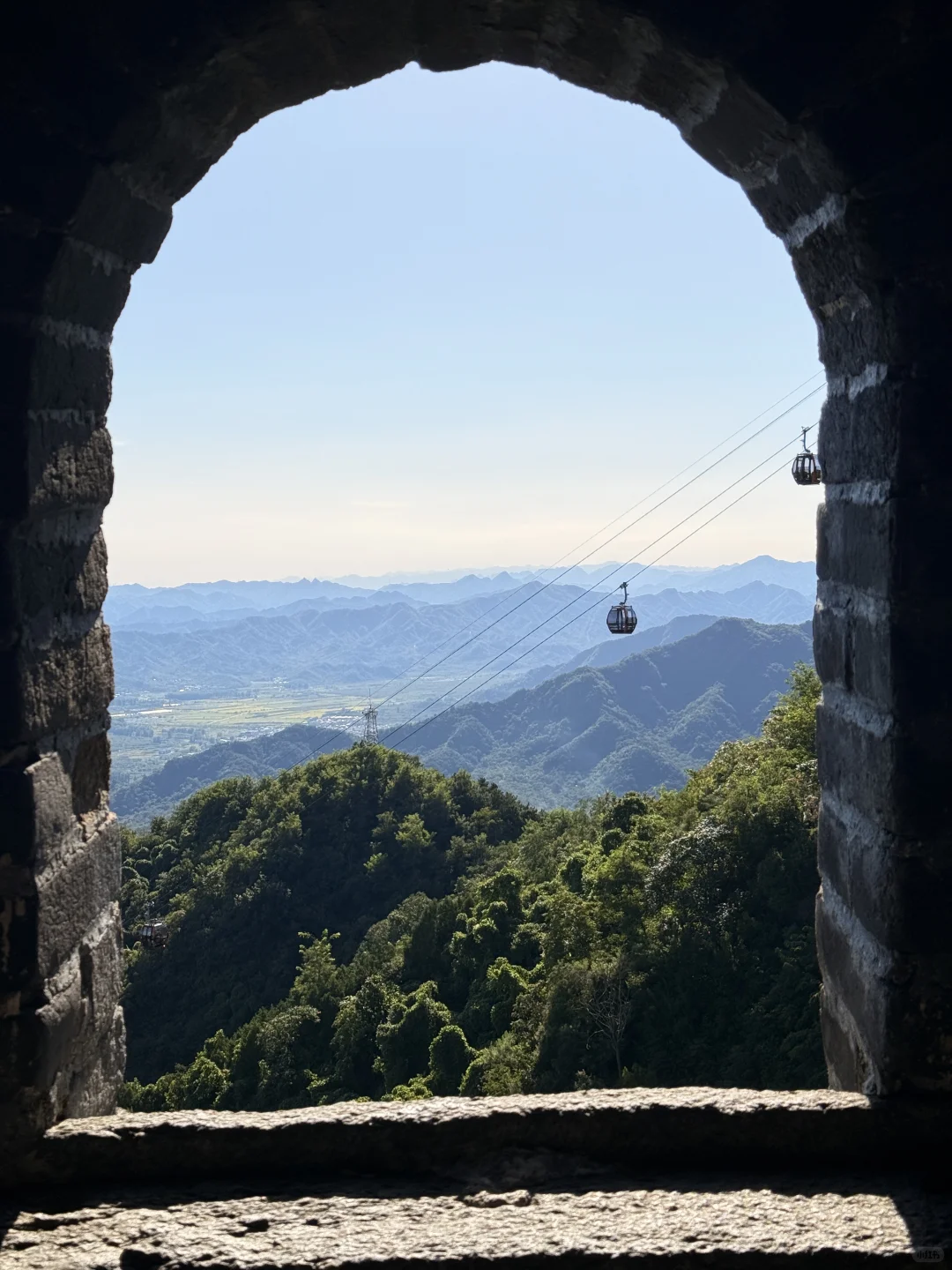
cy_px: 635
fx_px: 1760
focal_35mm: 48
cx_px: 476
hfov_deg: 30.3
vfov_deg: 39.7
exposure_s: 1/5208
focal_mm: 6.76
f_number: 1.78
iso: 64
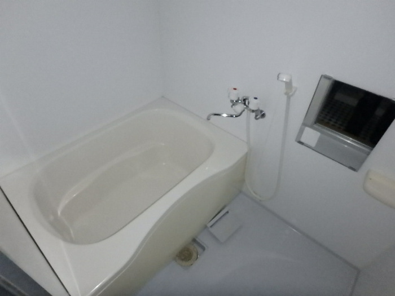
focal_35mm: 21
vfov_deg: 63.4
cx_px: 198
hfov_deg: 79.0
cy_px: 148
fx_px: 240
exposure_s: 1/6
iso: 1600
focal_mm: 3.7
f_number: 3.5
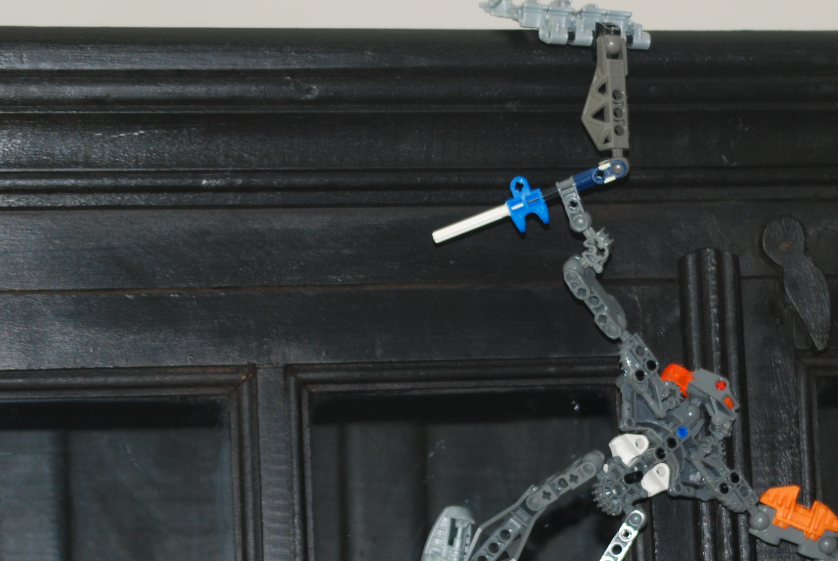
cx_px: 731
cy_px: 399
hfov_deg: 13.7
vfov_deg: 9.3
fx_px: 3449
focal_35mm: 148
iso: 200
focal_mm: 52
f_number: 4.5
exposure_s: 1/60
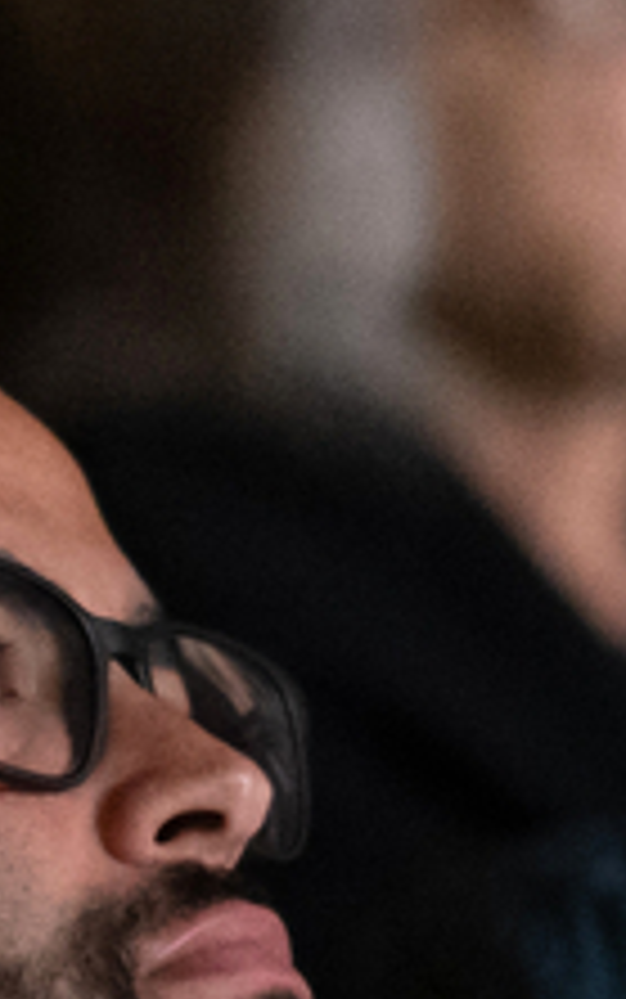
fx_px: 13113
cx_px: 2202
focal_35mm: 481
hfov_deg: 2.7
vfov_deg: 4.4
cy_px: 1080
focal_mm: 50
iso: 3200
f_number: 1.2
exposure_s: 1/20
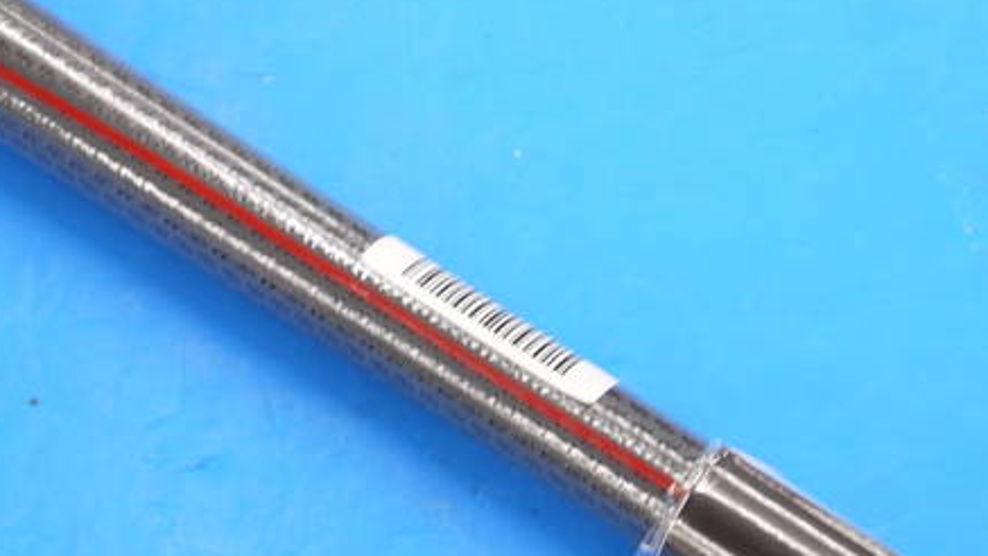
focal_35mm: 134
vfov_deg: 9.1
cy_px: 346
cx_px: 475
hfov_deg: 16.0
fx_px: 3511
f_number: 5.6
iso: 640
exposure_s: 1/80
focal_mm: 42
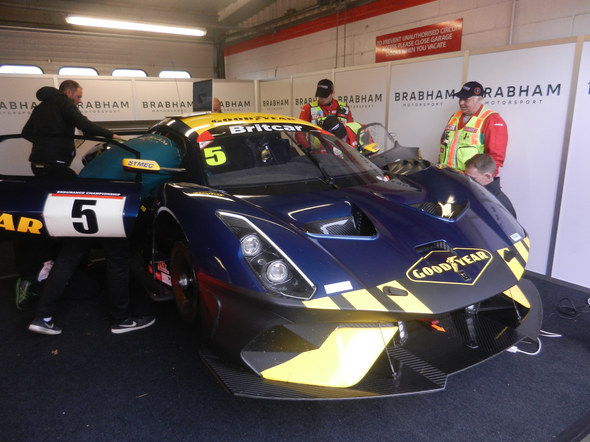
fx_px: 426
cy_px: 221
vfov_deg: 54.9
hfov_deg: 69.4
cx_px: 295
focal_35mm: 25
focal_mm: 4.5
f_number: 3.5
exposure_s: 1/80
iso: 250
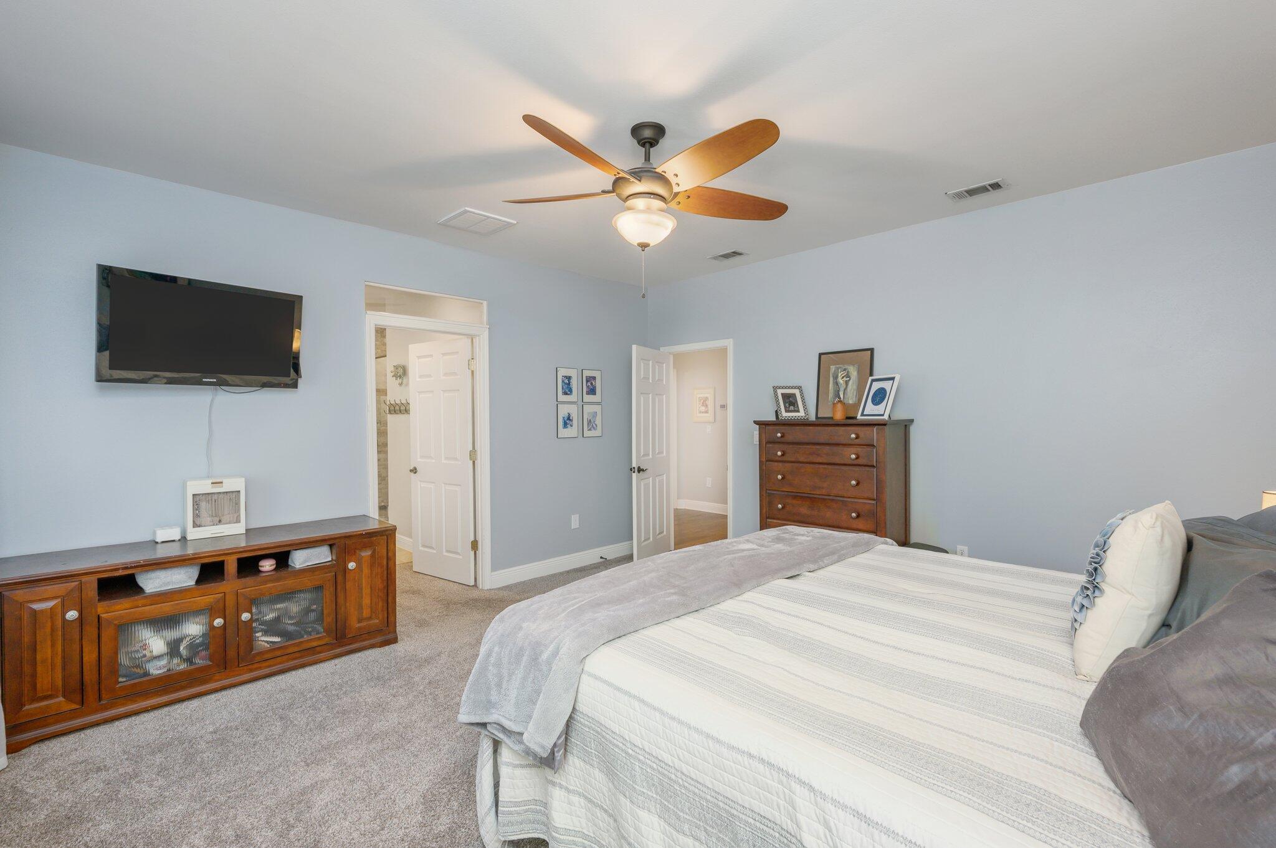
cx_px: 638
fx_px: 567
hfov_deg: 96.8
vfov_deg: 73.7
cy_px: 424
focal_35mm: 16
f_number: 7.1
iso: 400
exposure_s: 1/4
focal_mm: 16
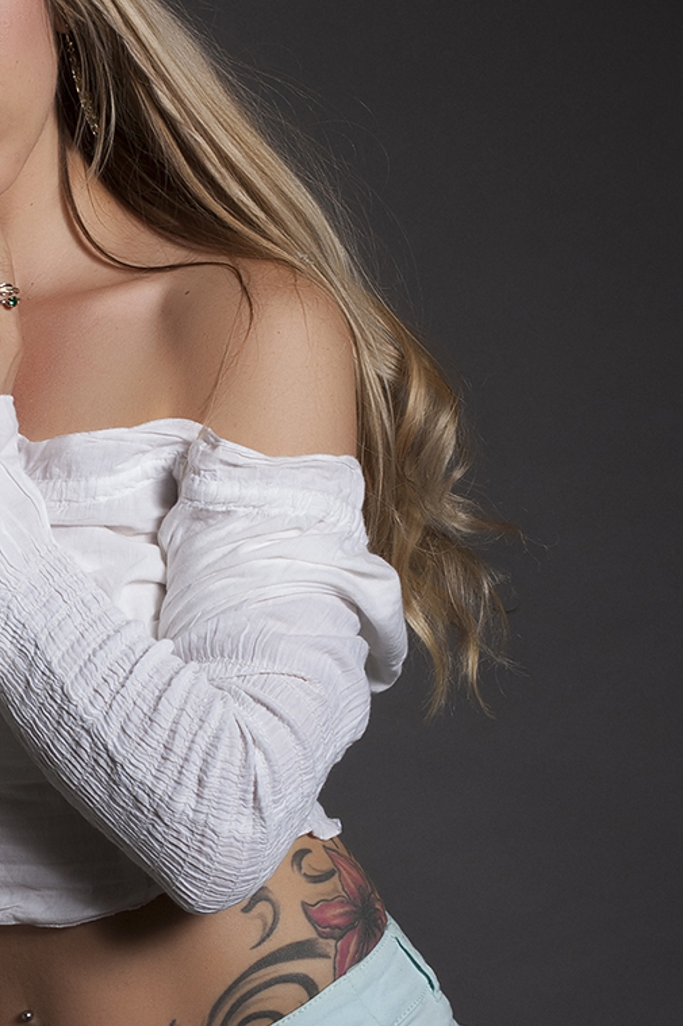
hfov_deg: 8.6
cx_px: 58
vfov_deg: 13.0
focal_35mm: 158
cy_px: 795
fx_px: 4502
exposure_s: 1/500
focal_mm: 50
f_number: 11
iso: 200
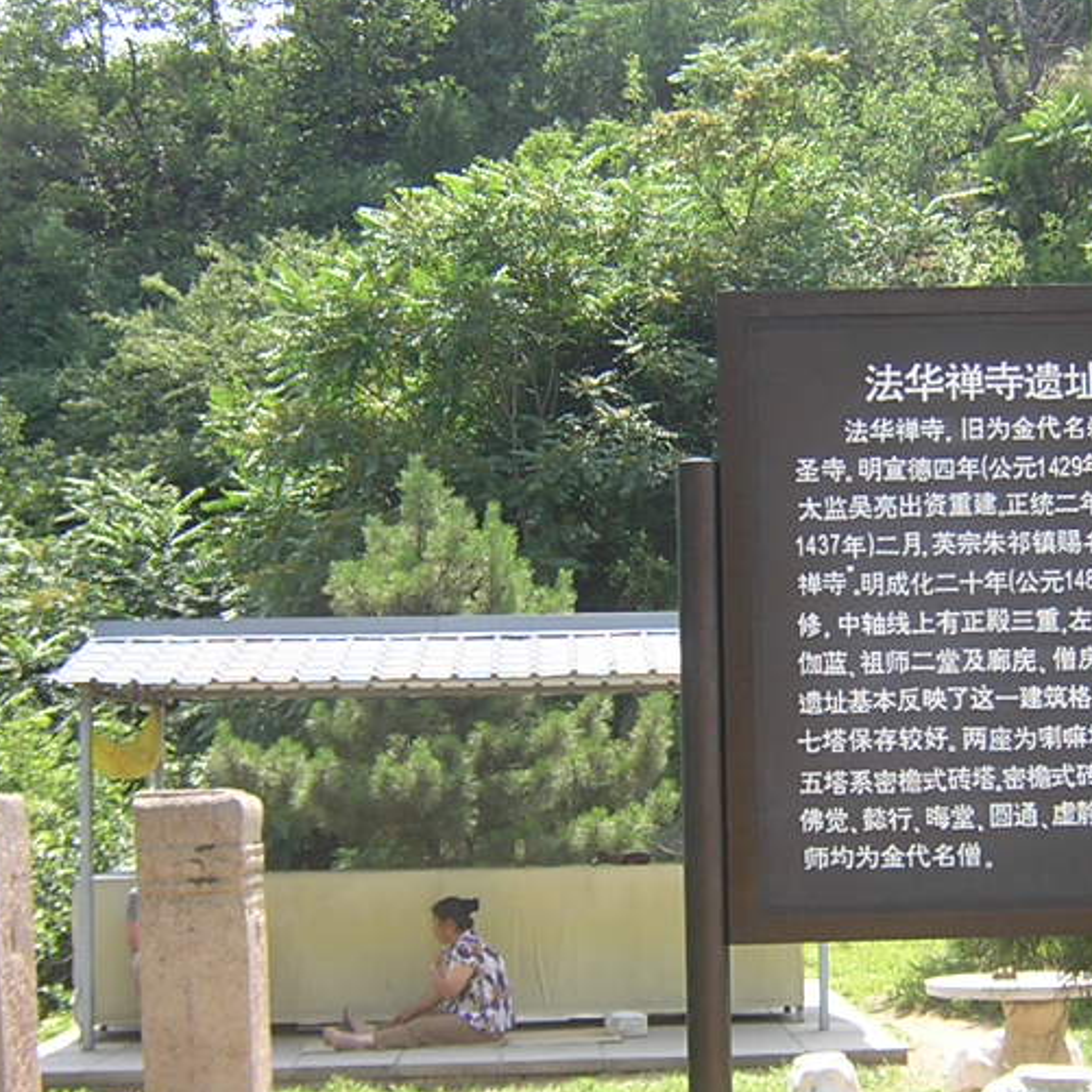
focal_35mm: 65
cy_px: 612
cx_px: 804
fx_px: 2320
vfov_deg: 26.5
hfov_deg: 26.2
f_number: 2.6
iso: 100
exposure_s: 1/331
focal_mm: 4.7
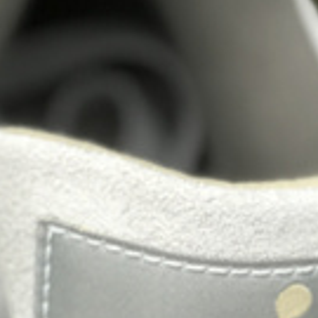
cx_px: -304
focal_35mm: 276
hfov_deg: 6.2
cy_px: 305
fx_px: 2869
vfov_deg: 6.3
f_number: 2.8
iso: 20
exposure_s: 1/146
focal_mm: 6.6
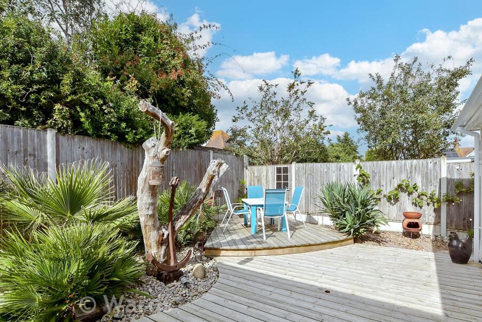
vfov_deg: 70.2
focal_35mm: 17
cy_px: 179
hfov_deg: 93.1
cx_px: 256
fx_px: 228
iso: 160
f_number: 8
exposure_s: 1/250
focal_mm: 10
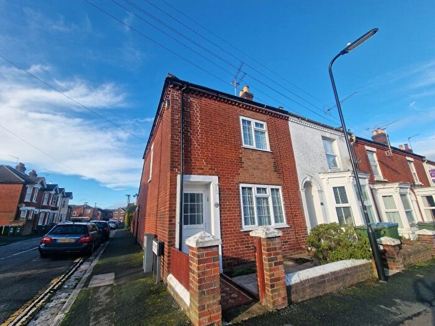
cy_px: 163
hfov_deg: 106.2
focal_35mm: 13
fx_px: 163
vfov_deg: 89.9
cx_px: 218
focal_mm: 2.2
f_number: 2.2
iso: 50
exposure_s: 1/938
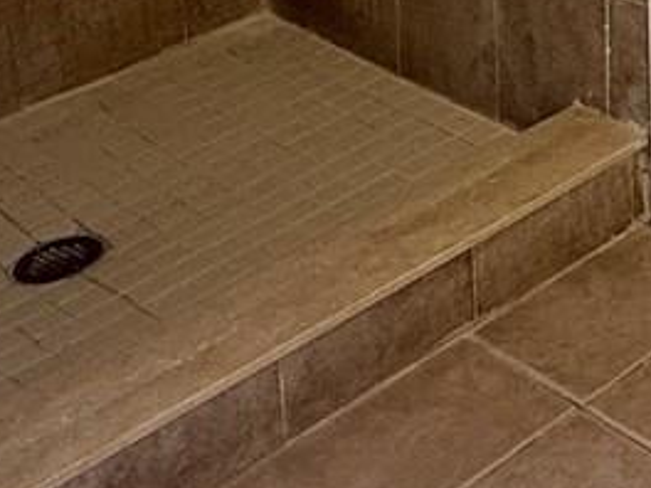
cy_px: -527
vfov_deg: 14.2
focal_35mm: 85
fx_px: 1599
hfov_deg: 18.8
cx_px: 1105
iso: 125
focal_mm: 2.22
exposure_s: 1/120
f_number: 2.2
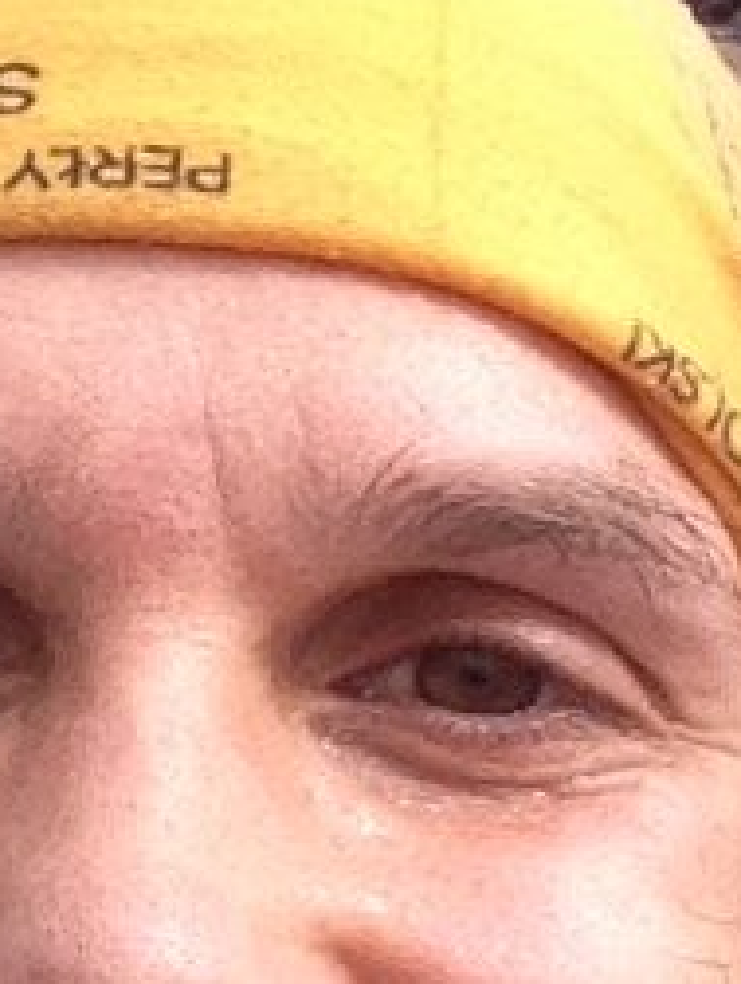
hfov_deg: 8.8
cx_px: 12
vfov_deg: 11.7
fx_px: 4783
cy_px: 463
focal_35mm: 168
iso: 50
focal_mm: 2.15
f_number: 2.4
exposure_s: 1/811
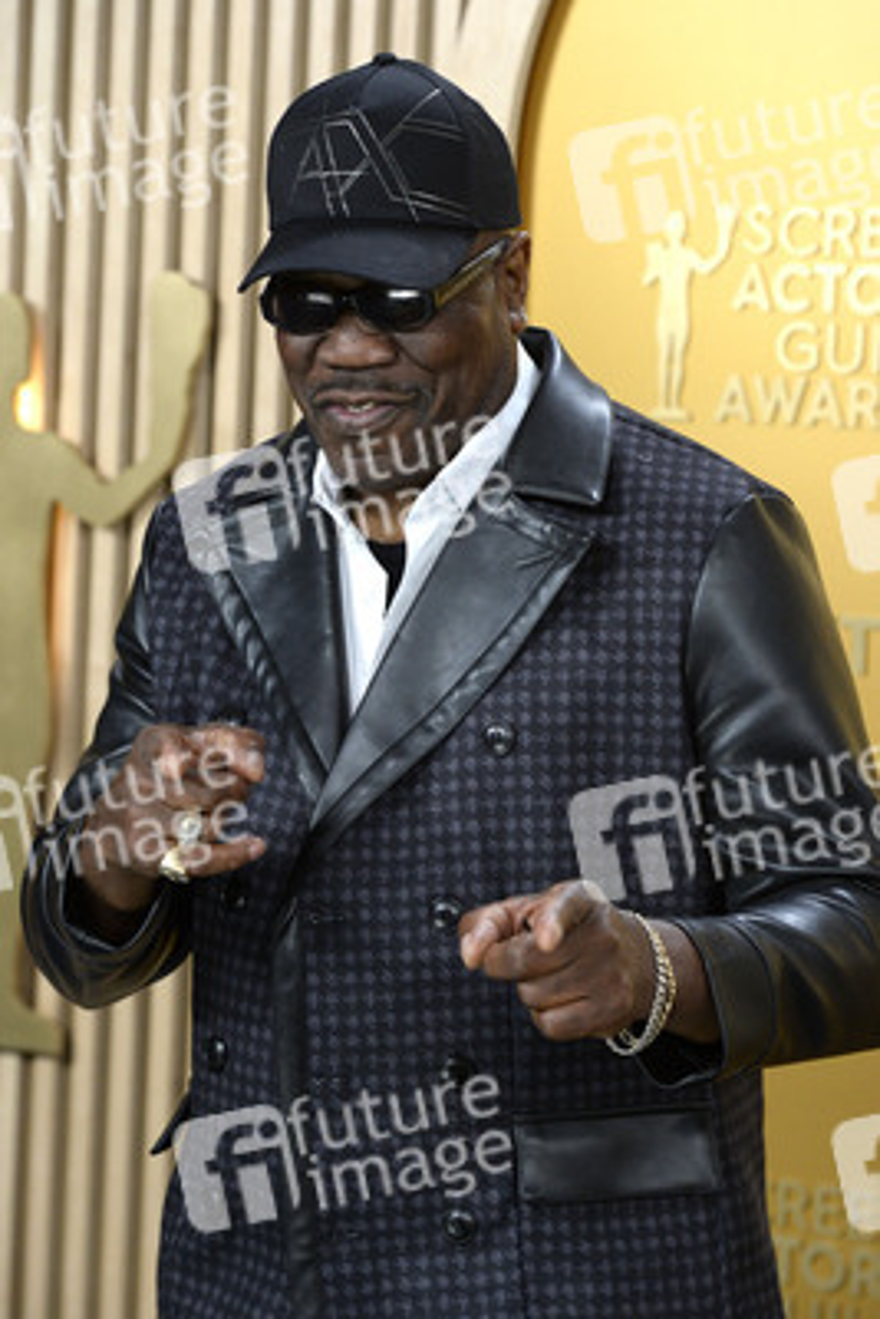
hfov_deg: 11.2
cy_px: 660
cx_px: 440
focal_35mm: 122
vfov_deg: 16.8
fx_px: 4469
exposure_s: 1/250
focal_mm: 122
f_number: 5.6
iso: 2500
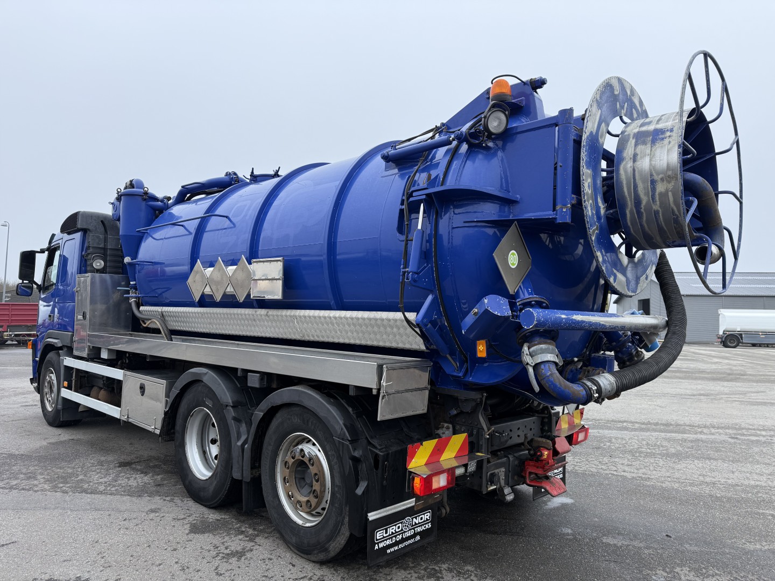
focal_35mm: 24
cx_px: 388
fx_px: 537
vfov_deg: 56.8
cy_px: 290
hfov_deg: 71.6
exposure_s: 1/822
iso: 80
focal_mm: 6.76
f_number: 1.78
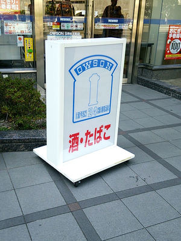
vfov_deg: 60.0
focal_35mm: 30
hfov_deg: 46.8
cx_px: 90
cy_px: 120
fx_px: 209
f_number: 1.94
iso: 40
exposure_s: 1/225
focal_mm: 4.06
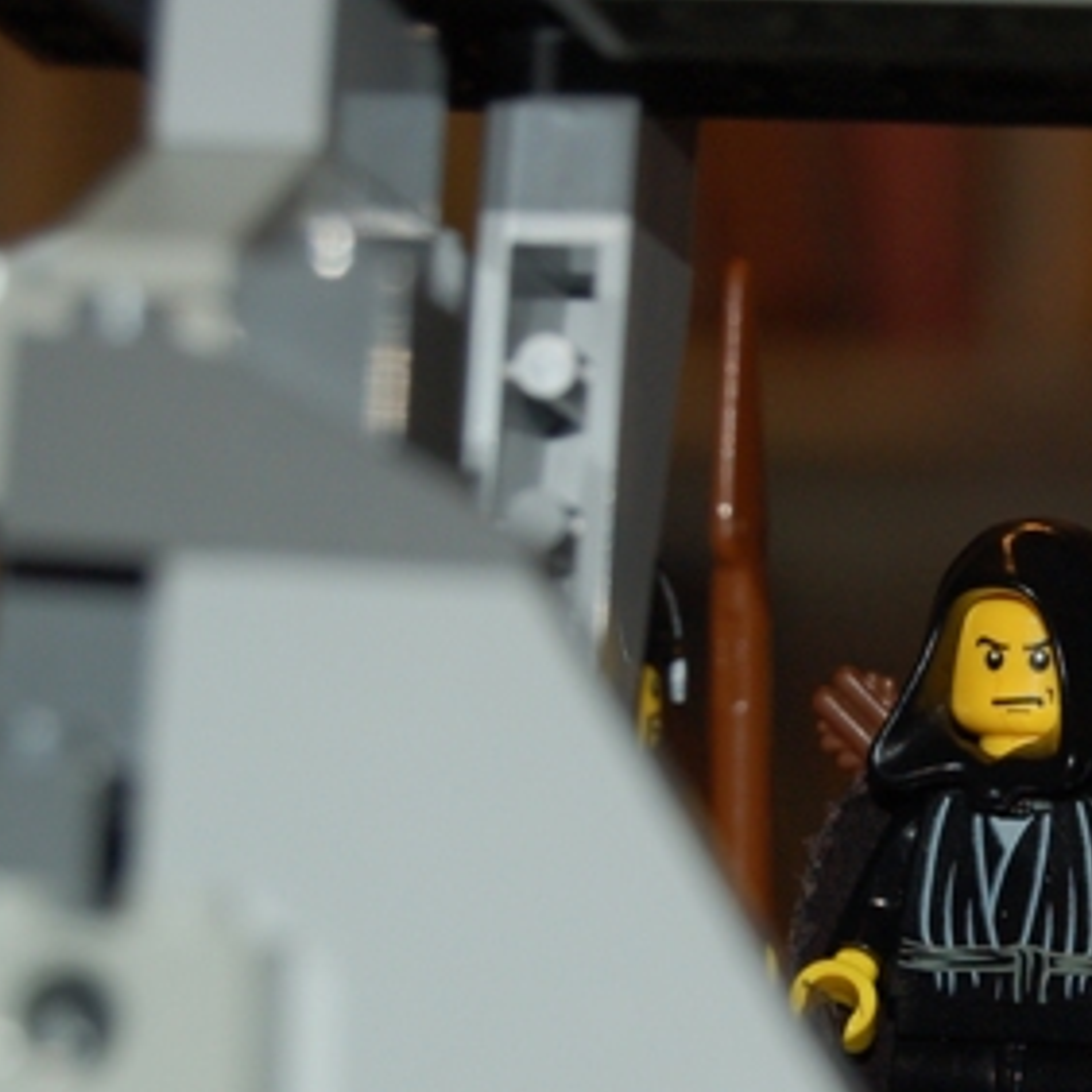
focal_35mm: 187
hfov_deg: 9.3
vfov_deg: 9.3
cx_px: 991
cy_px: 755
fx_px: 6679
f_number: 5.6
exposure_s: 1/60
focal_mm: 55
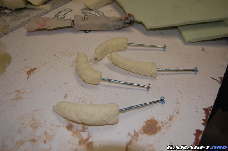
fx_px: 209
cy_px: 76
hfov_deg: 57.3
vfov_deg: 39.8
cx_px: 114
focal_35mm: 33
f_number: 3.8
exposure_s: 1/60
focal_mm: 22
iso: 360
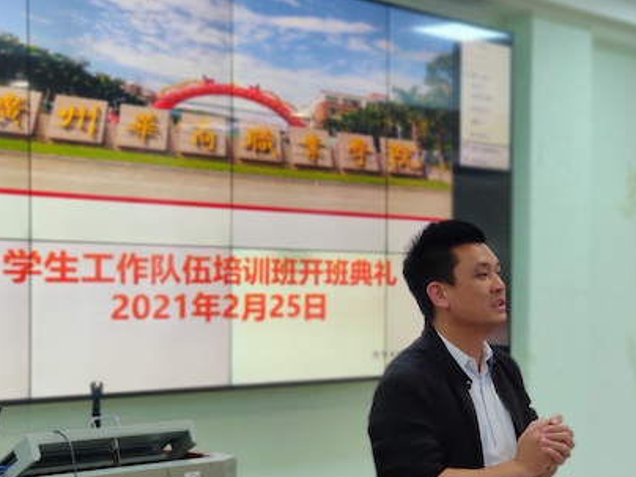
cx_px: 367
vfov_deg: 15.0
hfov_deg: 20.0
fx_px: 1801
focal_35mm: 98
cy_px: 338
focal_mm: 6.22
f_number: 2.2
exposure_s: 1/50
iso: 400
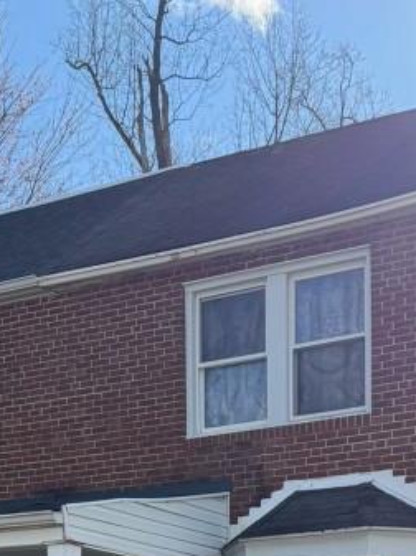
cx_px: 327
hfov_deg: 19.9
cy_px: 764
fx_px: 1172
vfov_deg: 23.0
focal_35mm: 73
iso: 100
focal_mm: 6.76
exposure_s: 1/3279
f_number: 1.78
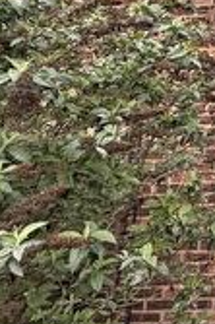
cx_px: 552
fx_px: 548
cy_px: 51
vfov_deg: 31.8
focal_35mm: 61
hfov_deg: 13.6
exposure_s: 1/221
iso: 50
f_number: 2.2
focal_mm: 2.22
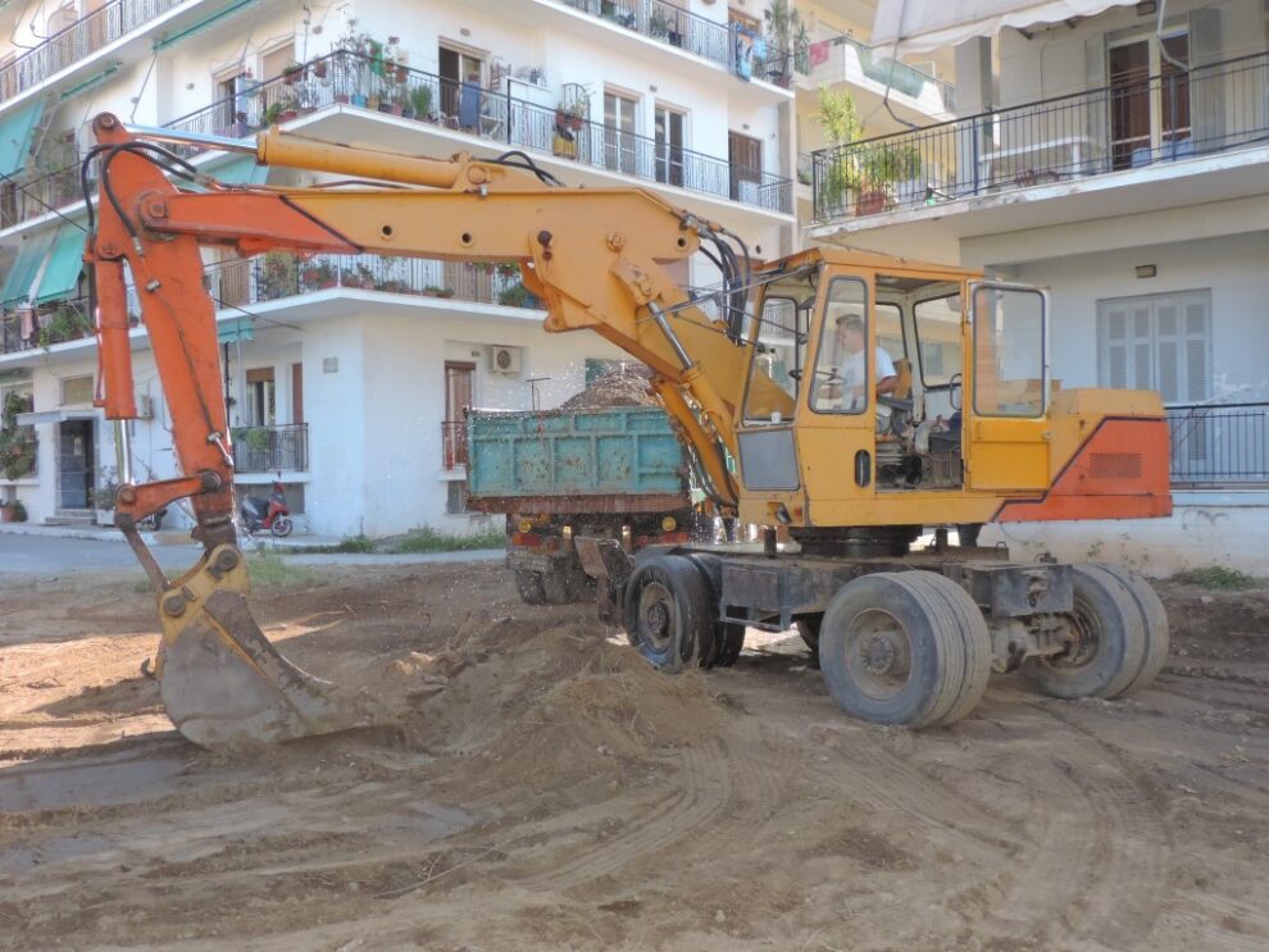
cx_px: 634
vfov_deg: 43.0
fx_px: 1210
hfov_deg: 55.3
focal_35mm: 33
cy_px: 476
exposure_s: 1/640
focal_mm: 5.8
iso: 450
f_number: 3.2
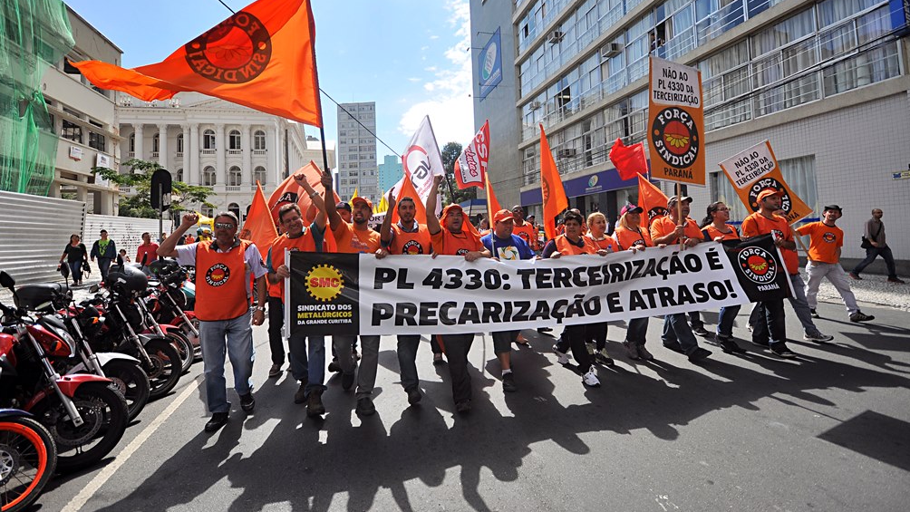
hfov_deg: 99.4
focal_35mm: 16
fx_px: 386
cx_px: 450
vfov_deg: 66.6
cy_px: 213
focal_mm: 10
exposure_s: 1/2000
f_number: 4
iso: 200
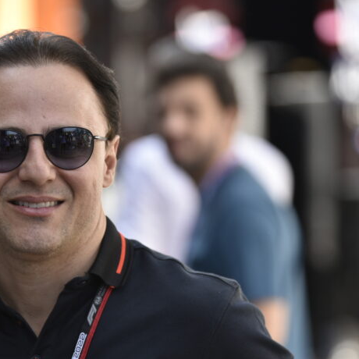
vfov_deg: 6.8
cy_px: 180
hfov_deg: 6.8
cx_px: 144
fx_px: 3015
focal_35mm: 257
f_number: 5.3
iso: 500
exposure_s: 1/800
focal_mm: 200
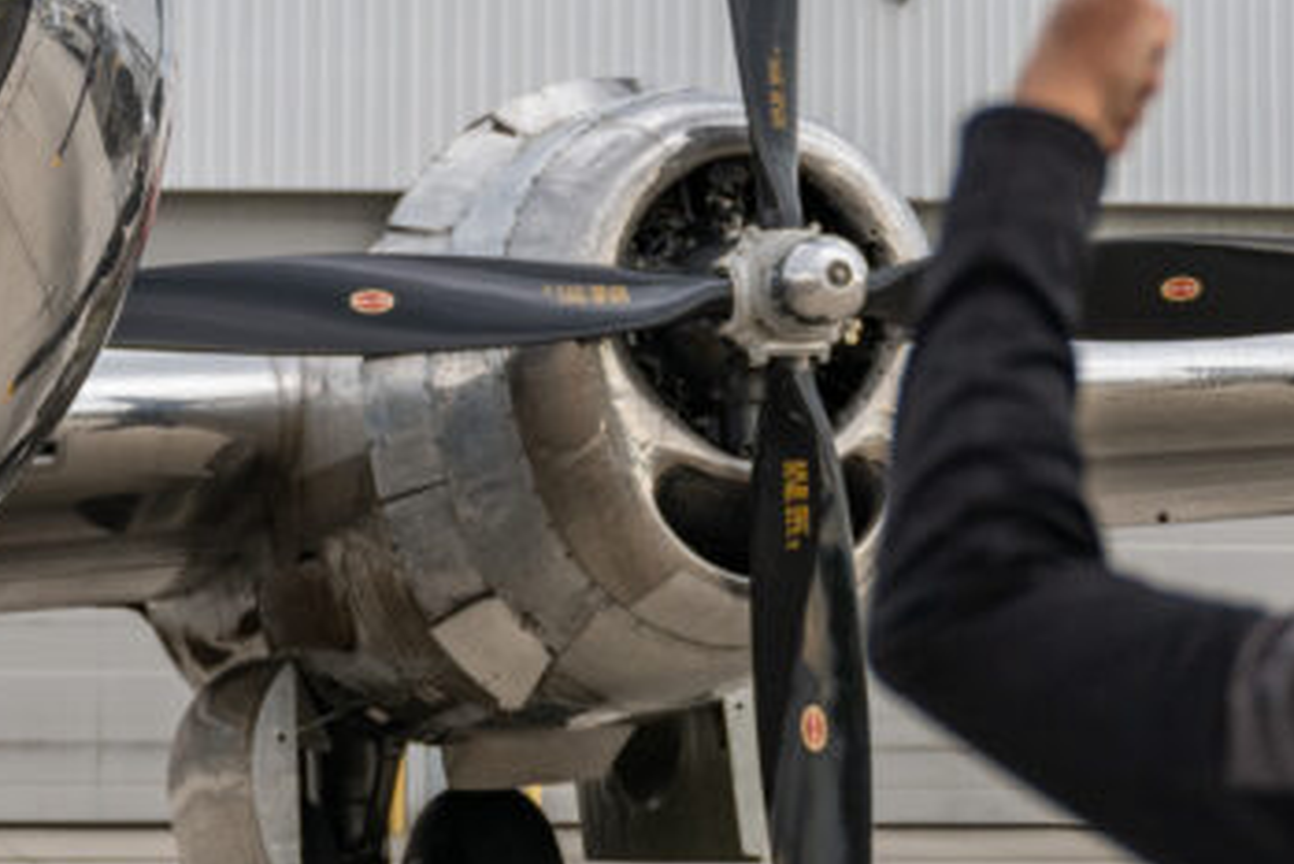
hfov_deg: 15.1
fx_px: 4854
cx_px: 363
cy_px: 128
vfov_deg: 10.1
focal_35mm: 135
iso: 320
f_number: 2.8
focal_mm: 46
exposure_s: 1/800
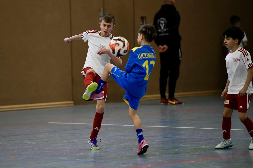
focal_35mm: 190
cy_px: 84
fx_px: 1335
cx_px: 126
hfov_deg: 10.8
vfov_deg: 7.2
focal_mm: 190
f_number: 2.8
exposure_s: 1/1250
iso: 5000
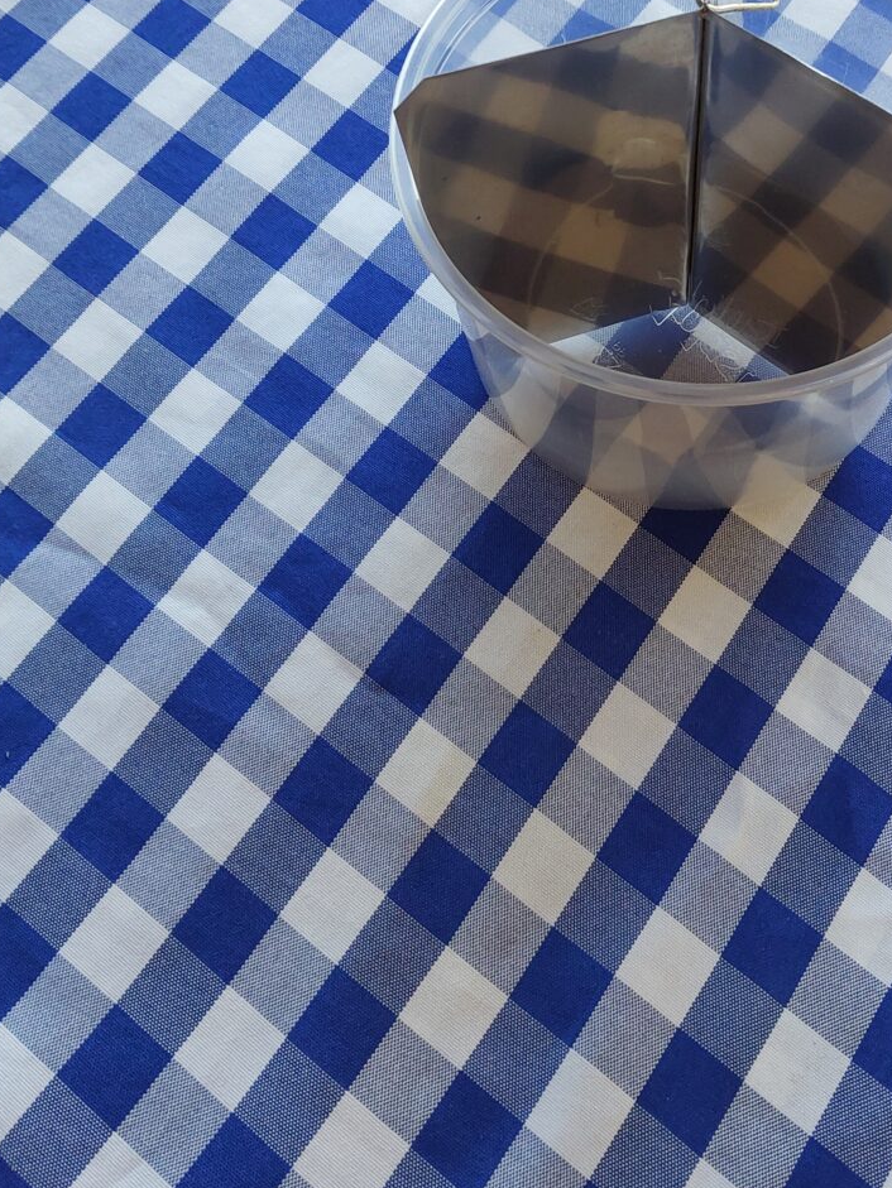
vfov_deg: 37.0
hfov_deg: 28.2
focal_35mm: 51
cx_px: 643
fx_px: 1752
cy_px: 364
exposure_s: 1/120
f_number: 1.8
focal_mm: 4.6
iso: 125
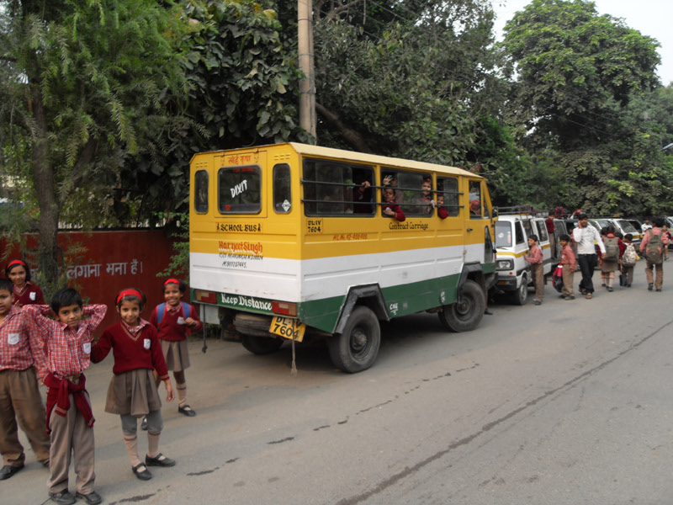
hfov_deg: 63.4
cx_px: 336
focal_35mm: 28
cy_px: 252
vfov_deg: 49.7
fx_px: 544
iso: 80
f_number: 7.1
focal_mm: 6
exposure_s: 1/90
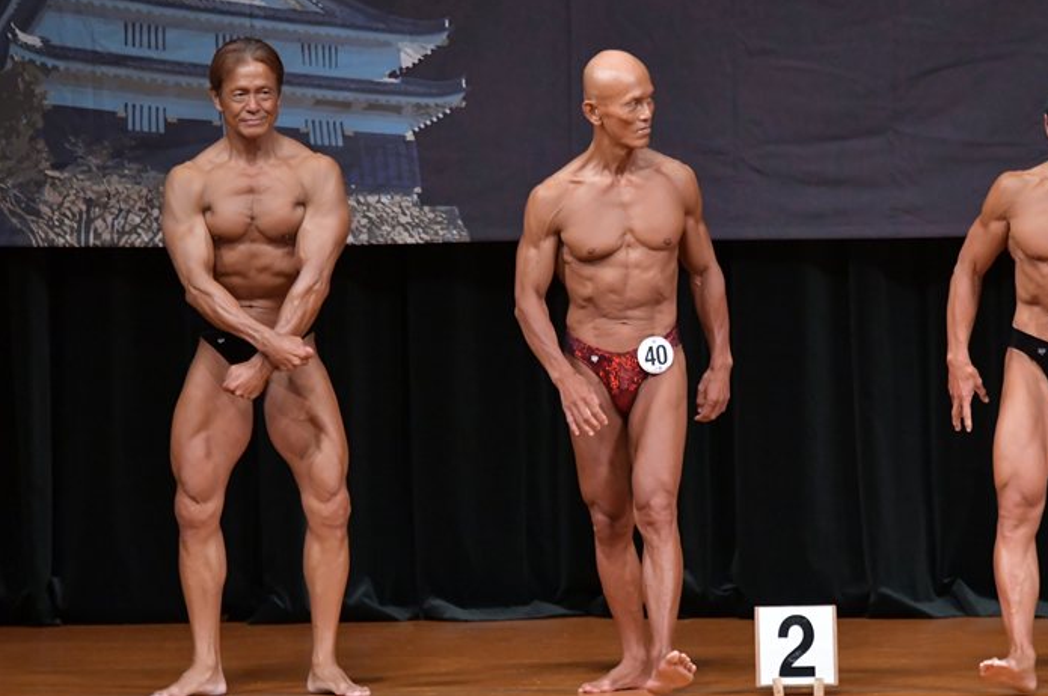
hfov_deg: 6.5
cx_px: 533
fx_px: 9248
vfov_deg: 4.3
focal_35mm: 318
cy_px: 334
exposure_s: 1/400
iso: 5000
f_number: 5.6
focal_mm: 190
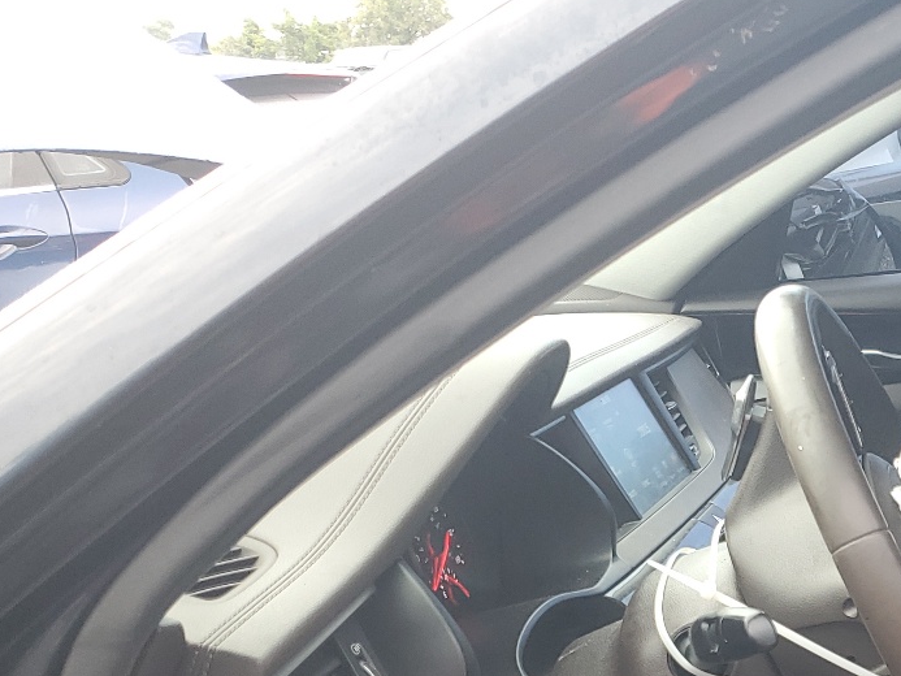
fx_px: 1562
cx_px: 1034
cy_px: 763
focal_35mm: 60
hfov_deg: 28.6
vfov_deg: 22.8
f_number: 1.5
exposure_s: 1/50
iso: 54
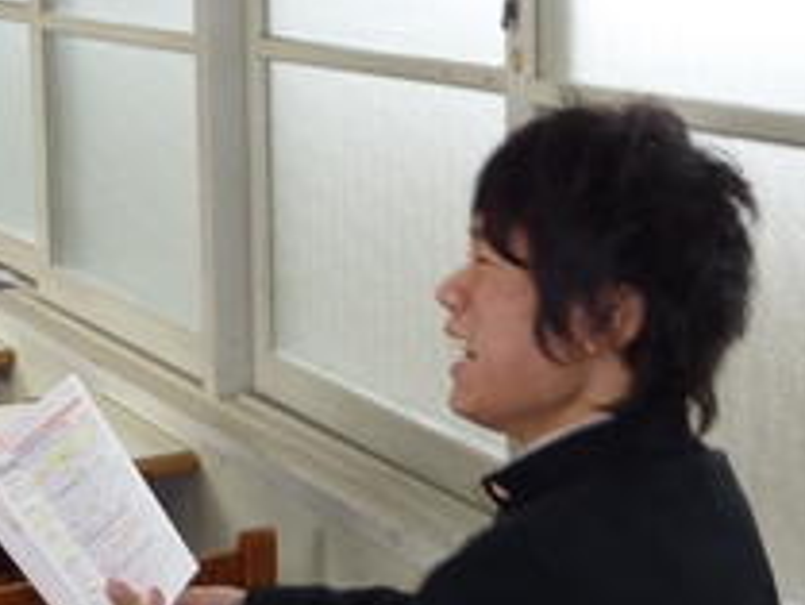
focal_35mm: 88
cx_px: -27
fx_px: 2048
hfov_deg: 21.4
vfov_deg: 16.8
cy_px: 208
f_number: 3.4
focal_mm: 4.7
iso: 100
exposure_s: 1/30
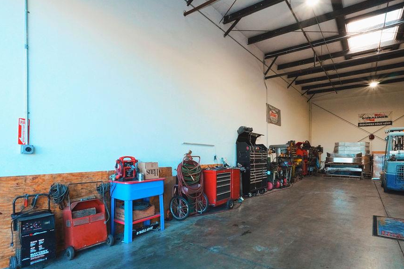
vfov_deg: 62.6
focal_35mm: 20
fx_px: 220
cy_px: 156
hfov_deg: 85.0
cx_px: 216
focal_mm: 11
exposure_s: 1/30
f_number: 16
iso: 1600
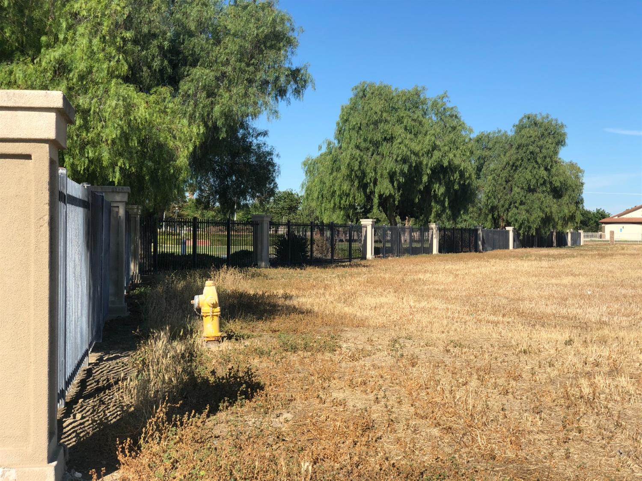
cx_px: 321
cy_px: 240
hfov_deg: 36.8
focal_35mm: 52
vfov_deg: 28.0
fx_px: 964
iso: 16
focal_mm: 6
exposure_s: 1/979
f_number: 2.4
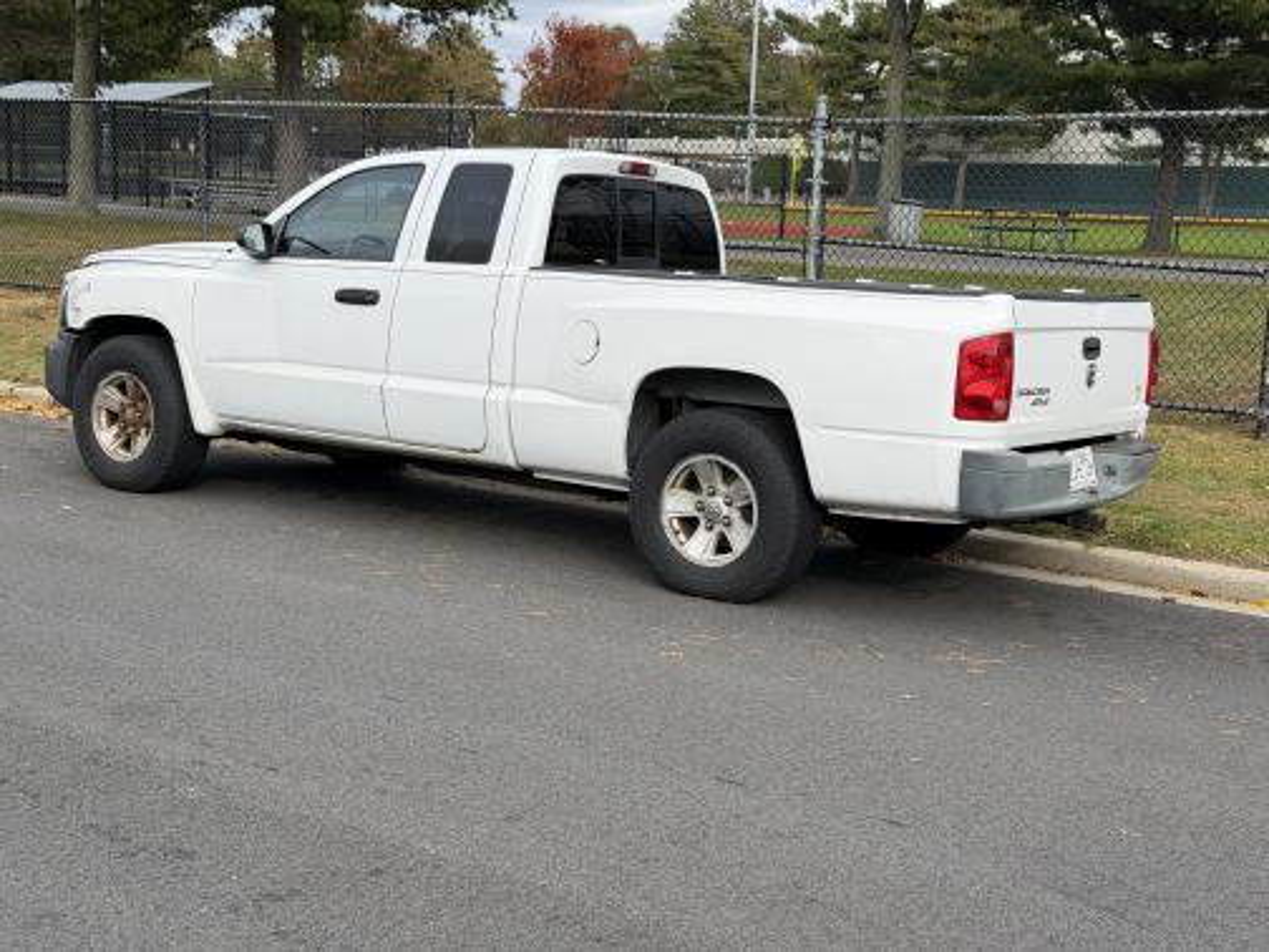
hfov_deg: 39.7
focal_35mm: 48
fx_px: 1760
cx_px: 634
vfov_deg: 30.3
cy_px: 476
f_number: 1.78
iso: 64
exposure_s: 1/1838
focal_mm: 6.76
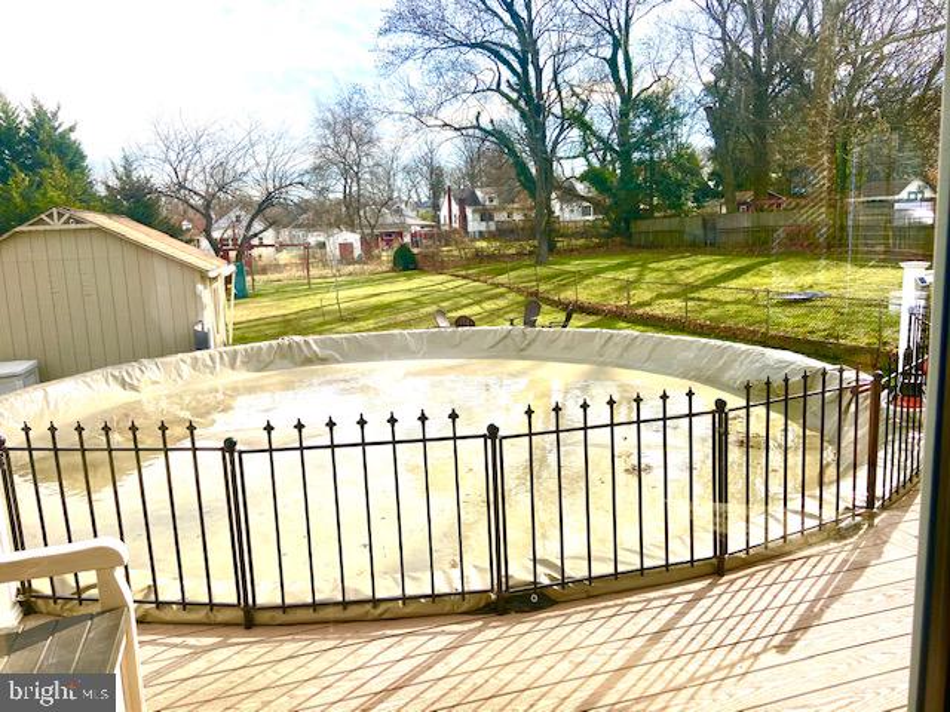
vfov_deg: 53.1
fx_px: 714
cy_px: 356
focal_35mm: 26
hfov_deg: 67.3
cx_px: 475
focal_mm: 4.25
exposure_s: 1/965
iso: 32
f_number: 1.8
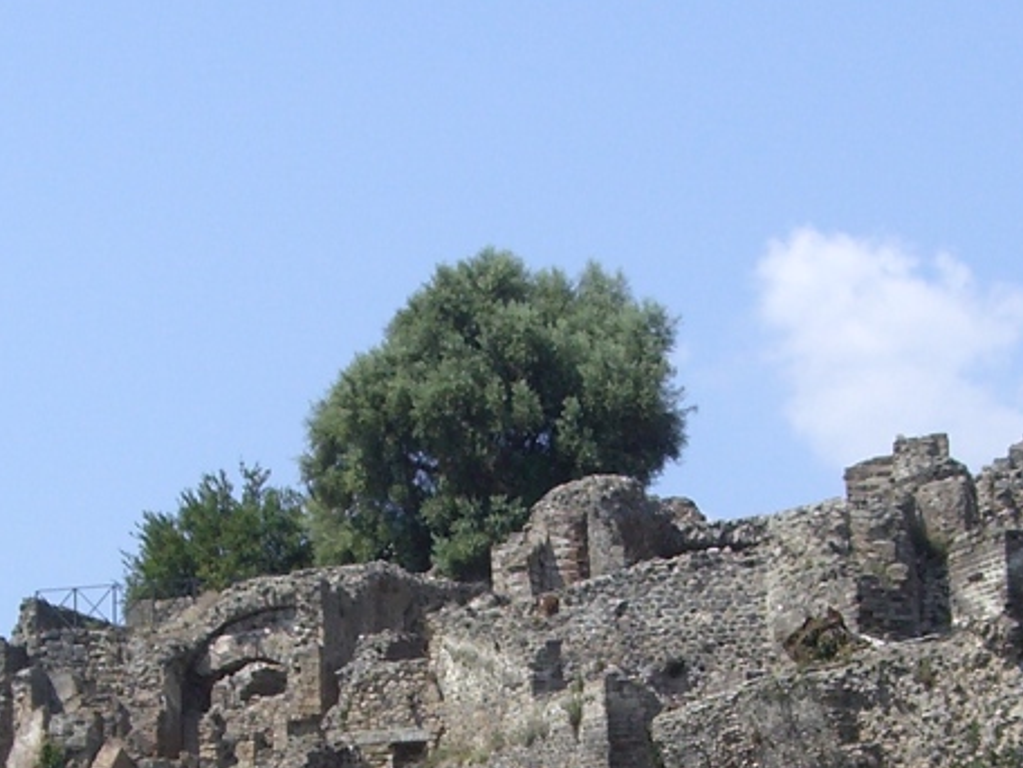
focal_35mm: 165
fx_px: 4876
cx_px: 695
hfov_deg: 12.0
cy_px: 748
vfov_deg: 8.9
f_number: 4.8
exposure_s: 1/500
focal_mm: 7.6
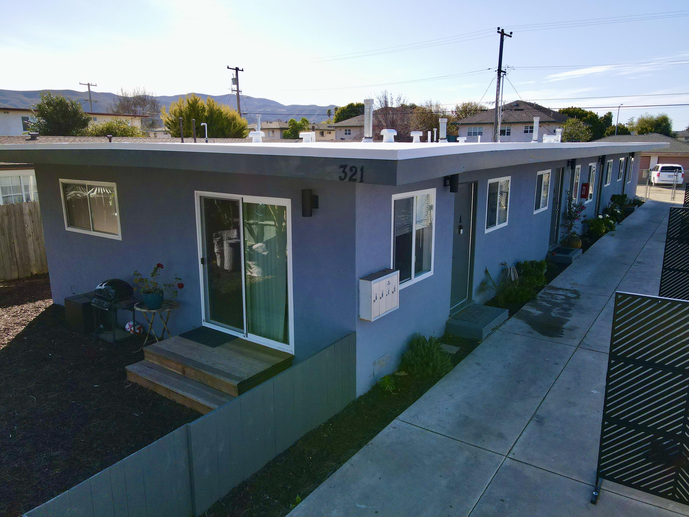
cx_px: 344
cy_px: 258
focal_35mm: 24
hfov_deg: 71.6
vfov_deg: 56.8
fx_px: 478
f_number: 2.8
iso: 100
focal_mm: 4.5
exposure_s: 1/640
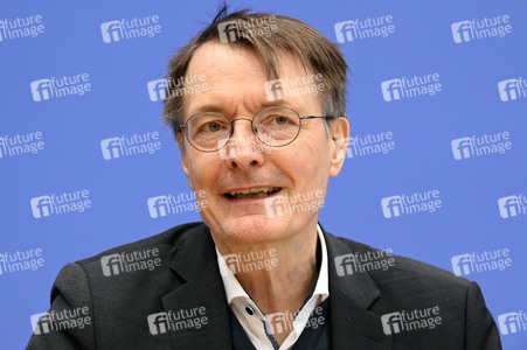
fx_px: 2560
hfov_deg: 11.8
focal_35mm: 175
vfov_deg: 7.8
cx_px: 264
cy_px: 175
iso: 5000
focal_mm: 175
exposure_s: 1/500
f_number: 5.6
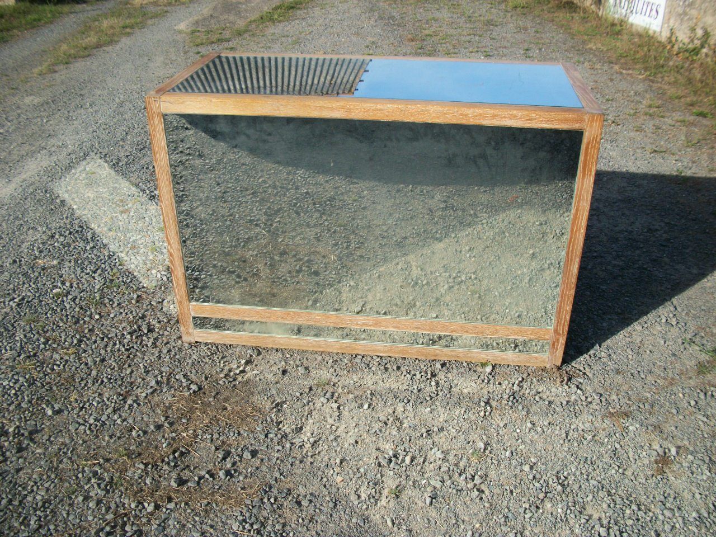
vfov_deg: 44.2
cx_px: 358
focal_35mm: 32
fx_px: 662
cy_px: 268
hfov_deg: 56.8
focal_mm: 5.7
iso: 80
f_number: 8.8
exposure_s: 1/160
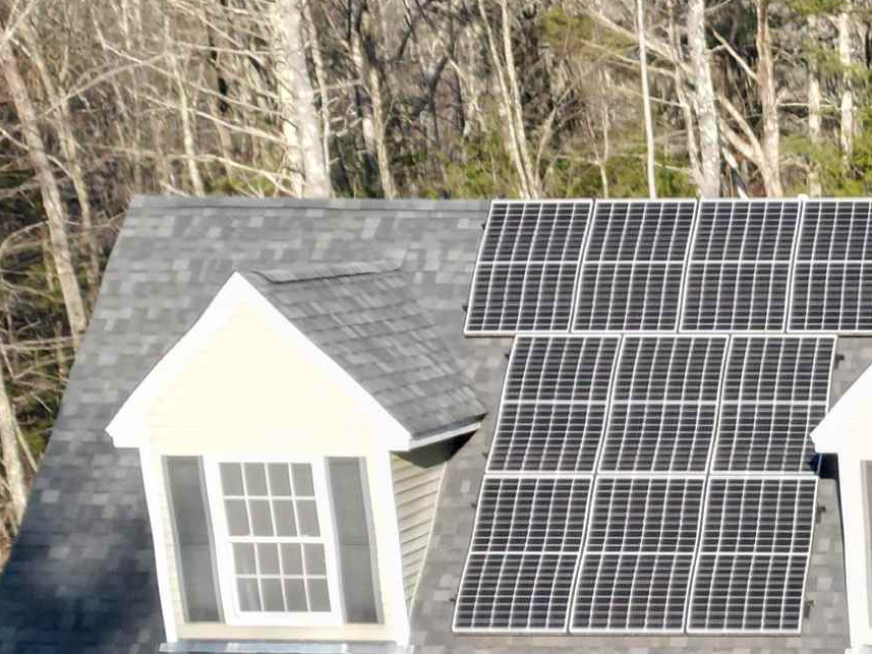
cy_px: 820
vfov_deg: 16.4
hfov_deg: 20.4
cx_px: 1193
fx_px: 2167
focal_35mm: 86
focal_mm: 6.72
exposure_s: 1/2000
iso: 200
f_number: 1.7
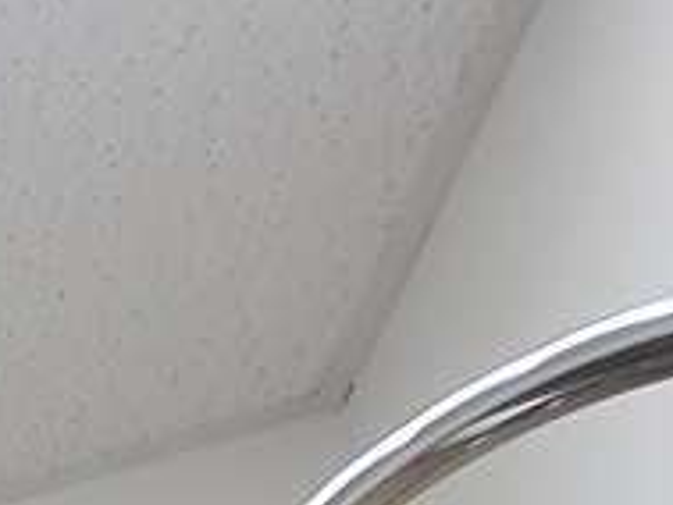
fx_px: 2004
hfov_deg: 10.3
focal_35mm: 103
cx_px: -1538
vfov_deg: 8.2
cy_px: 1997
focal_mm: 1.8
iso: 64
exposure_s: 1/100
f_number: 2.2
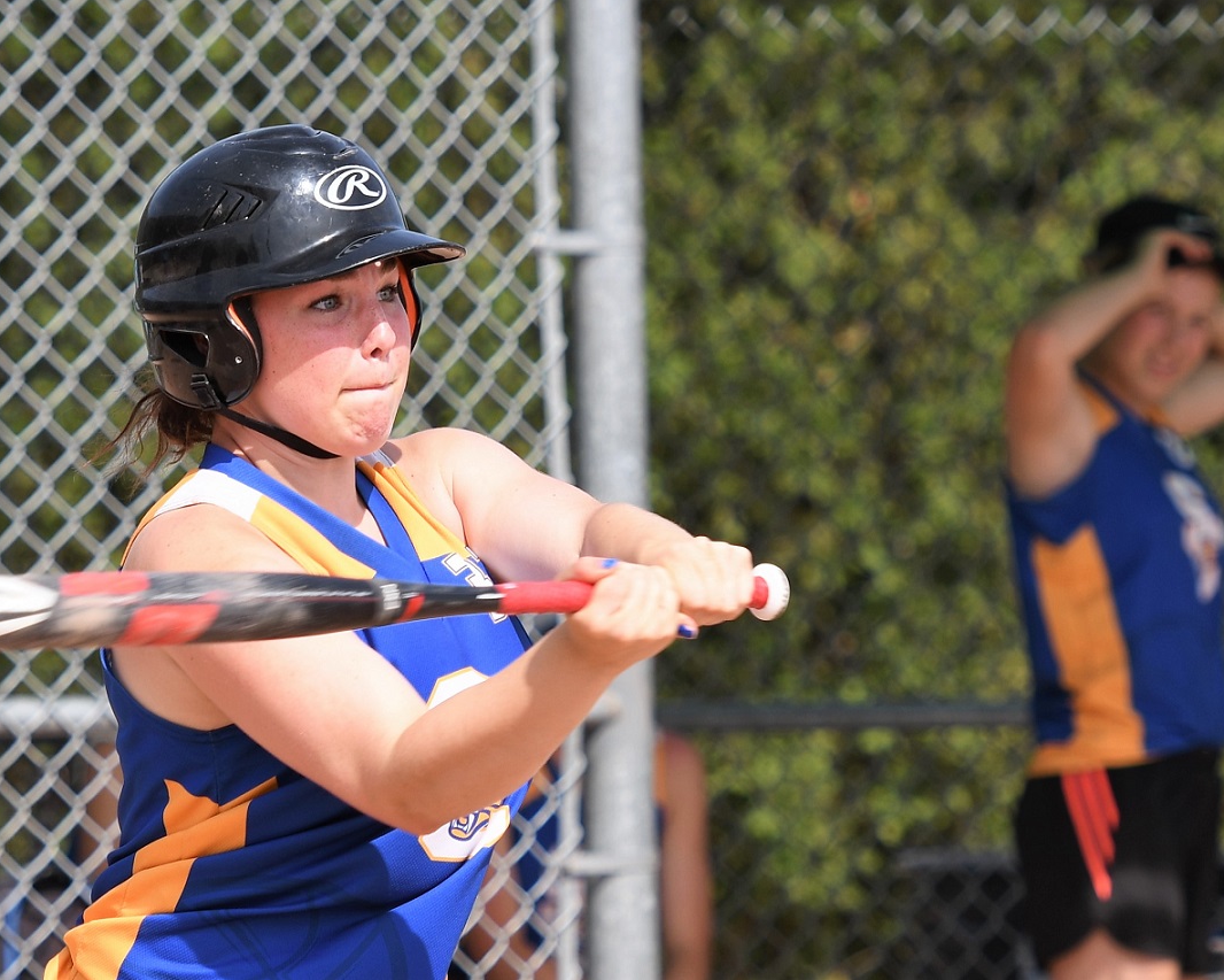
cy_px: 490
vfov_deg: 6.3
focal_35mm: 246
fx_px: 8897
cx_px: 695
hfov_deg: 7.9
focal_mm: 145
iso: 100
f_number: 4
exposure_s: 1/1000
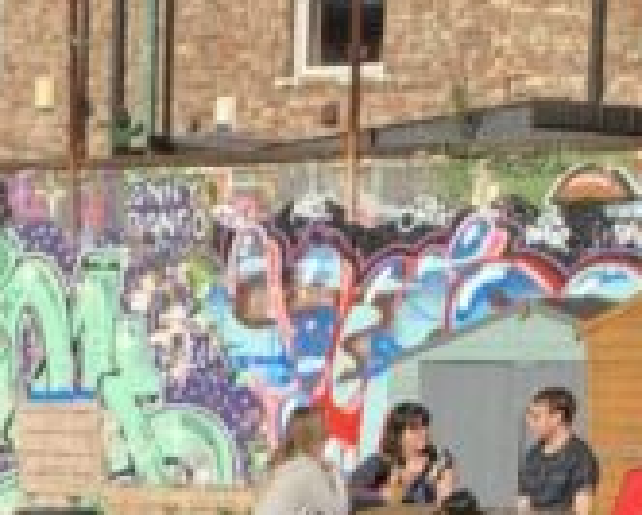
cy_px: 953
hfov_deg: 15.4
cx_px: -31
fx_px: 2319
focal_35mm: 122
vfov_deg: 11.6
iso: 25
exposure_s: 1/1190
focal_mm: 4.25
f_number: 1.8
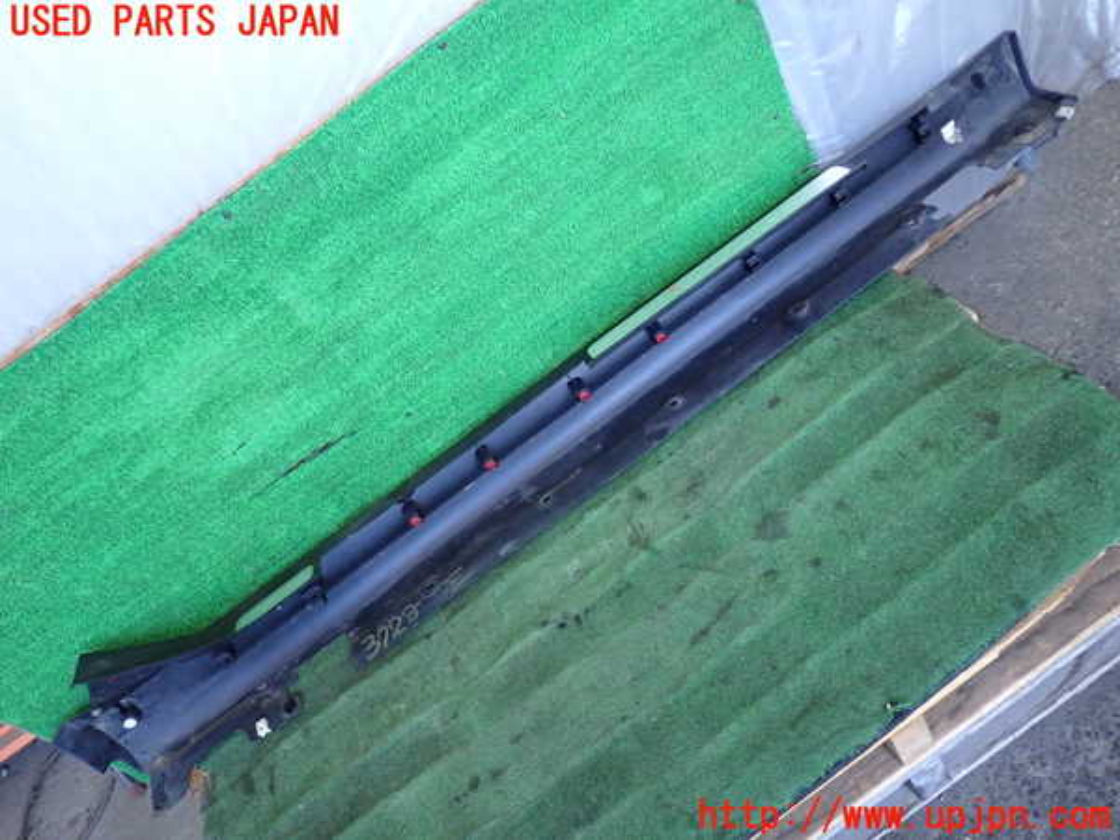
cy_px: 420
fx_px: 906
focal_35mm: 28
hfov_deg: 63.4
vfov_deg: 49.7
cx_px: 560
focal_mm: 5.05
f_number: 2.2
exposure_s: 1/125
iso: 500
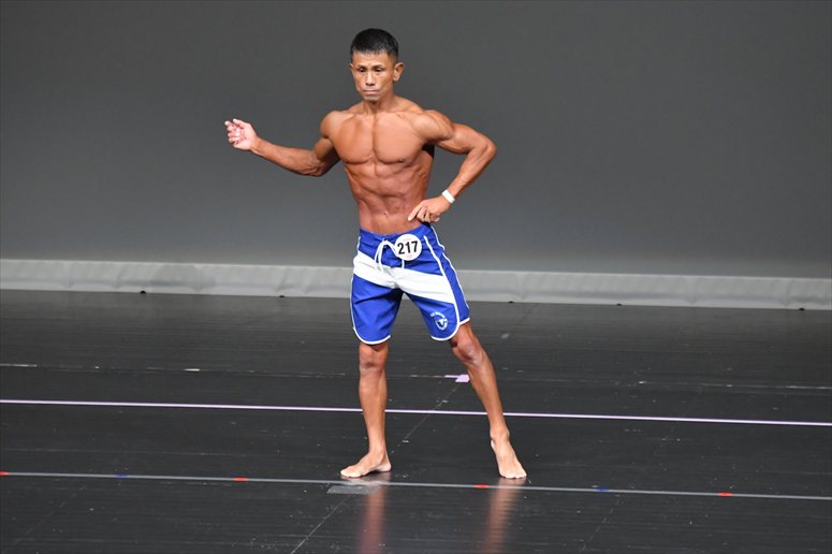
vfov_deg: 4.0
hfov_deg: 6.0
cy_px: 277
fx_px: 7970
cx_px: 416
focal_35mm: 345
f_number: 5.6
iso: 5000
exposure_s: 1/400
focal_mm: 230
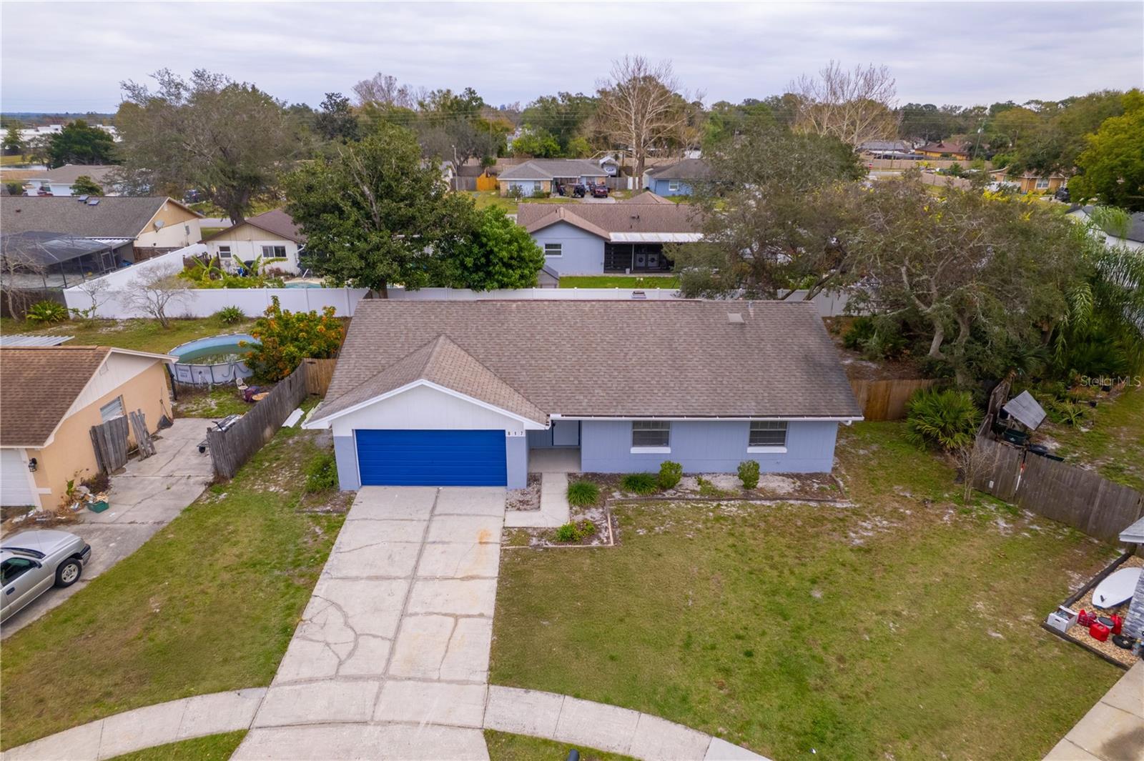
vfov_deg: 57.2
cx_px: 572
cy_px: 380
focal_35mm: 22
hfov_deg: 78.6
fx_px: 699
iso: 110
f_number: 2.8
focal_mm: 8.38
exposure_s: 1/30
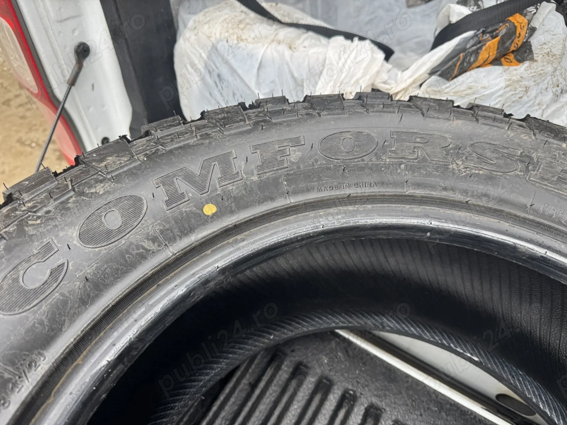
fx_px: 393
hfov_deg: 71.6
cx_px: 284
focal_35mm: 24
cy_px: 212
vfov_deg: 56.8
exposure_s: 1/121
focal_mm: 6.76
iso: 50
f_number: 1.78
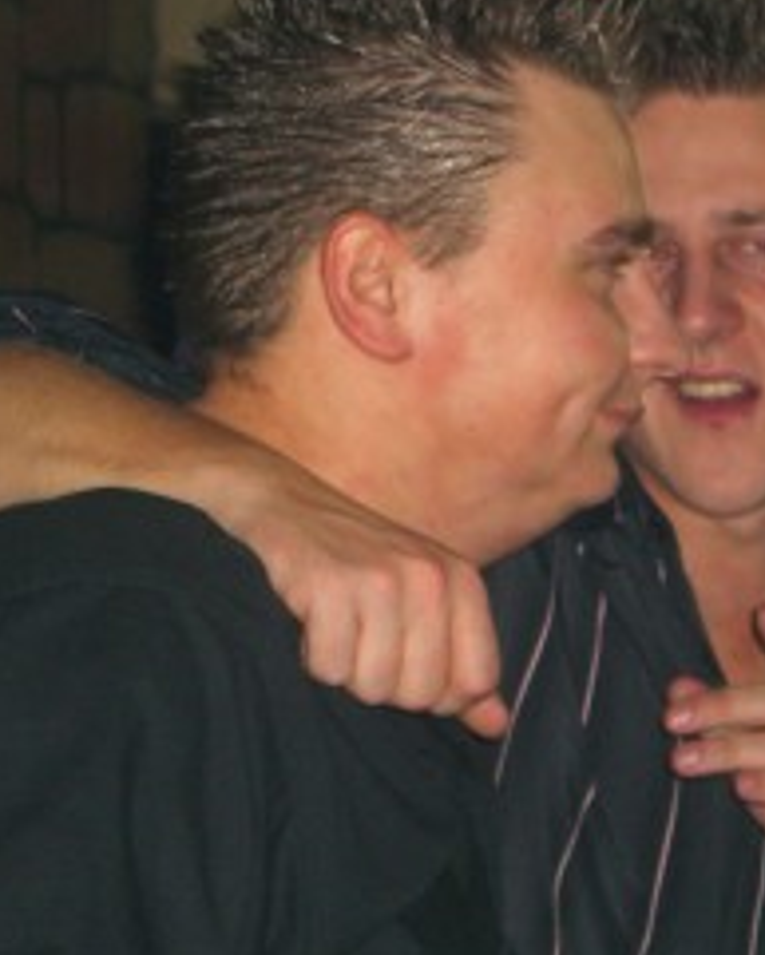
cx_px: 599
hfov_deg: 9.4
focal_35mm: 165
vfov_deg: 11.7
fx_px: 4667
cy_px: 468
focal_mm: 14.2
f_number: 4
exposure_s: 1/60
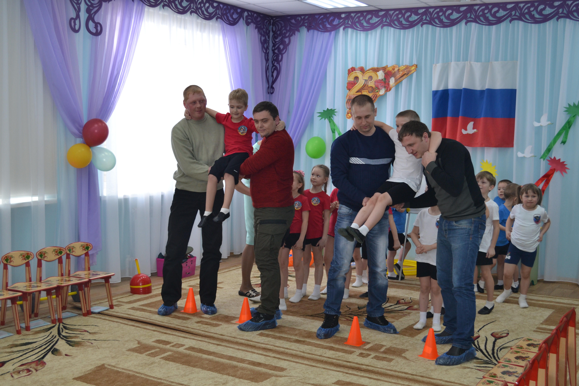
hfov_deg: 43.6
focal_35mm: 45
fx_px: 724
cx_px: 290
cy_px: 193
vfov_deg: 29.9
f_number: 4.5
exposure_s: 1/100
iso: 400
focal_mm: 30
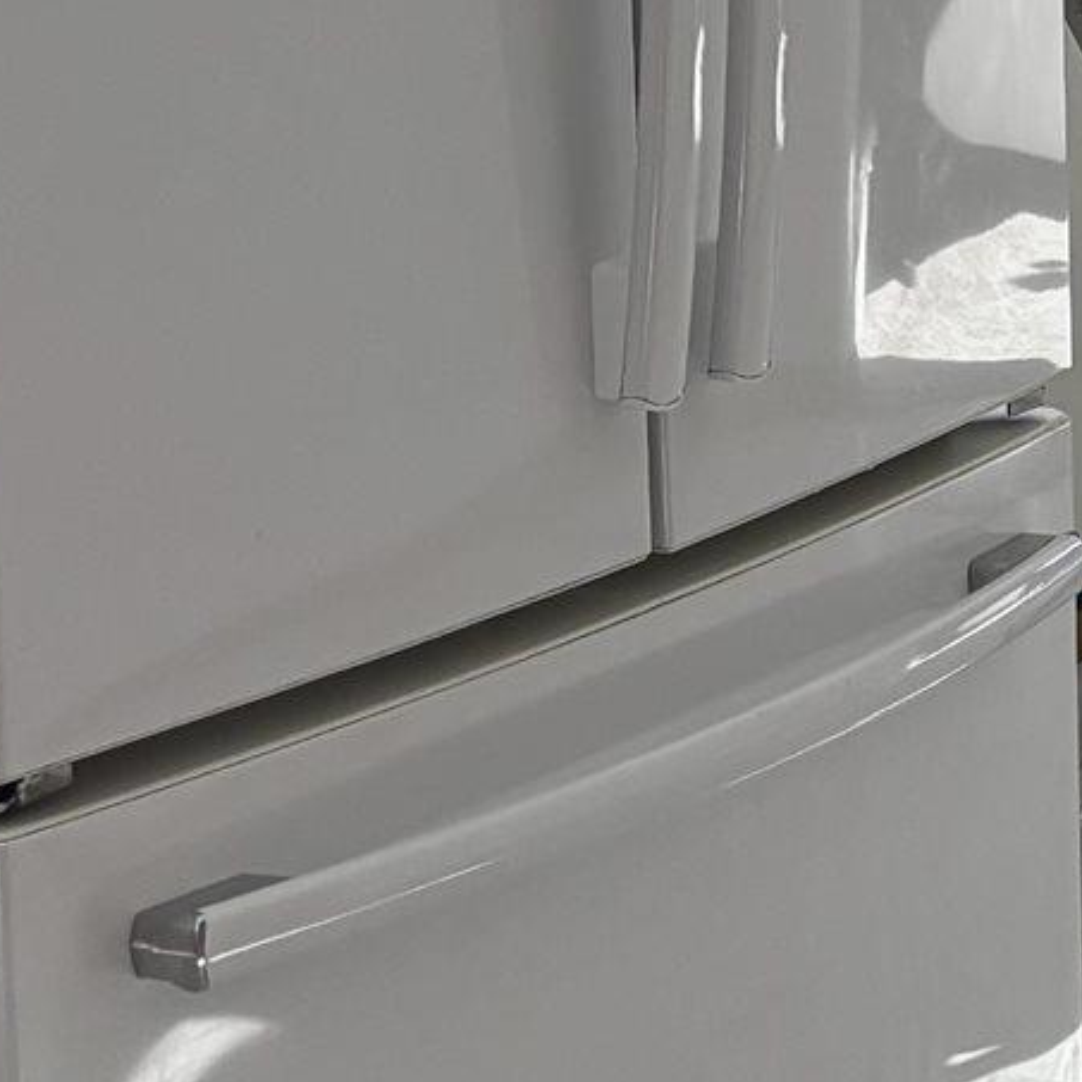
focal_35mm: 156
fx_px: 5517
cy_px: -155
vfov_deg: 11.0
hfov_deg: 9.9
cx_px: 2563
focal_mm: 5.96
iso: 50
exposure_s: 1/334
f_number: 1.6
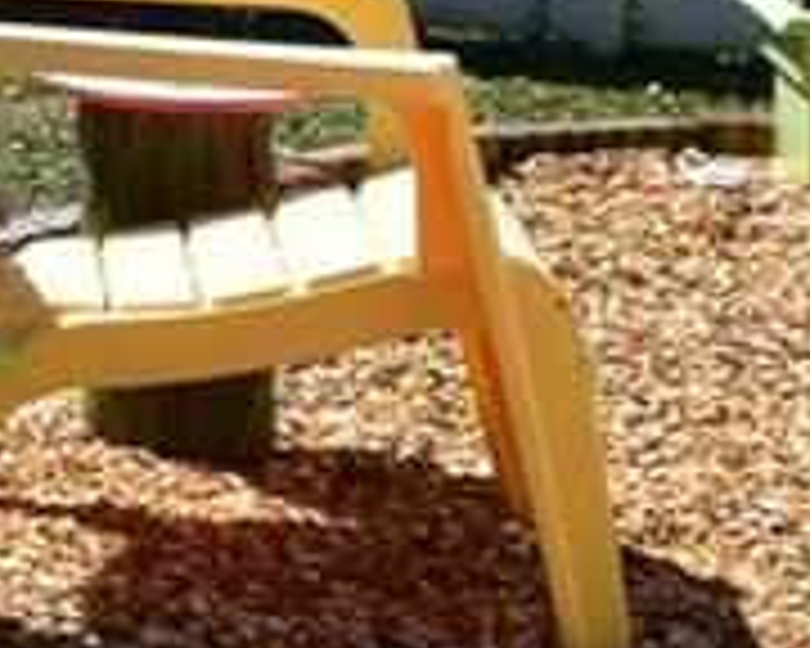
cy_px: -369
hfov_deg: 6.9
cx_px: -2308
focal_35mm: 225
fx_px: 5394
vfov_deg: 6.8
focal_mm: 18
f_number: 11
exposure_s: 1/500
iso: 360
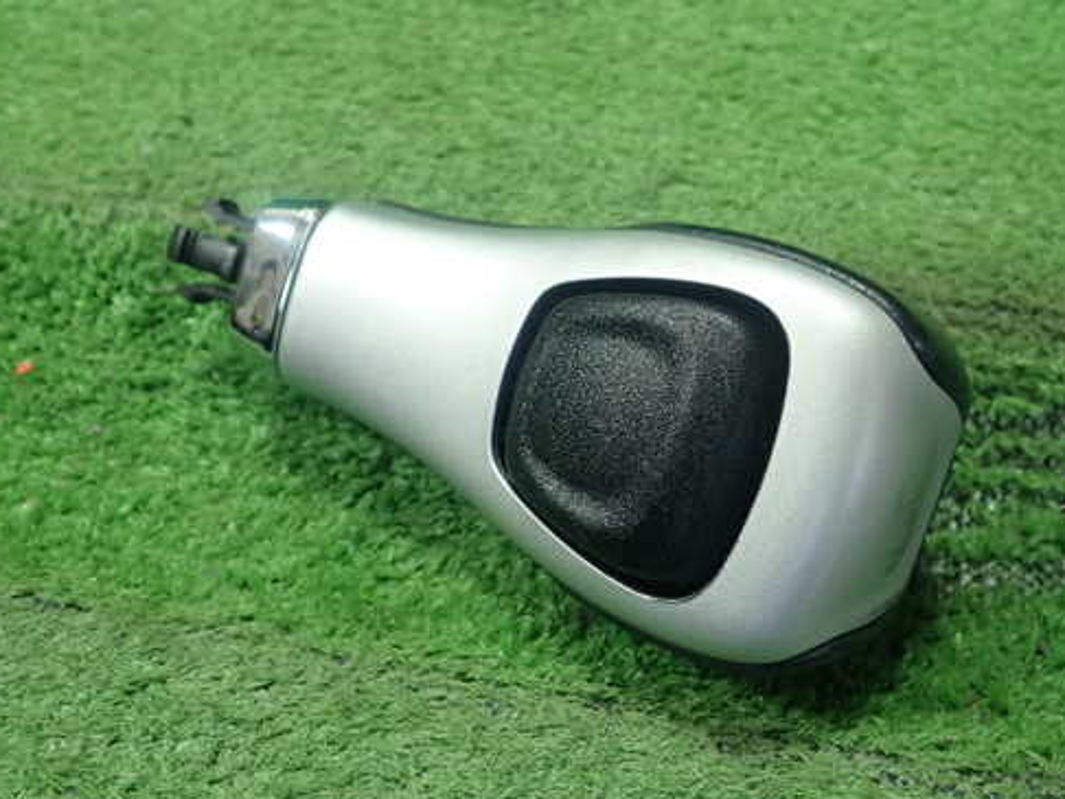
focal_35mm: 37
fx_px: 1139
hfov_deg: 50.1
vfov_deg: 38.7
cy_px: 387
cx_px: 561
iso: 320
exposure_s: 1/125
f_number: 2.3
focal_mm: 5.5
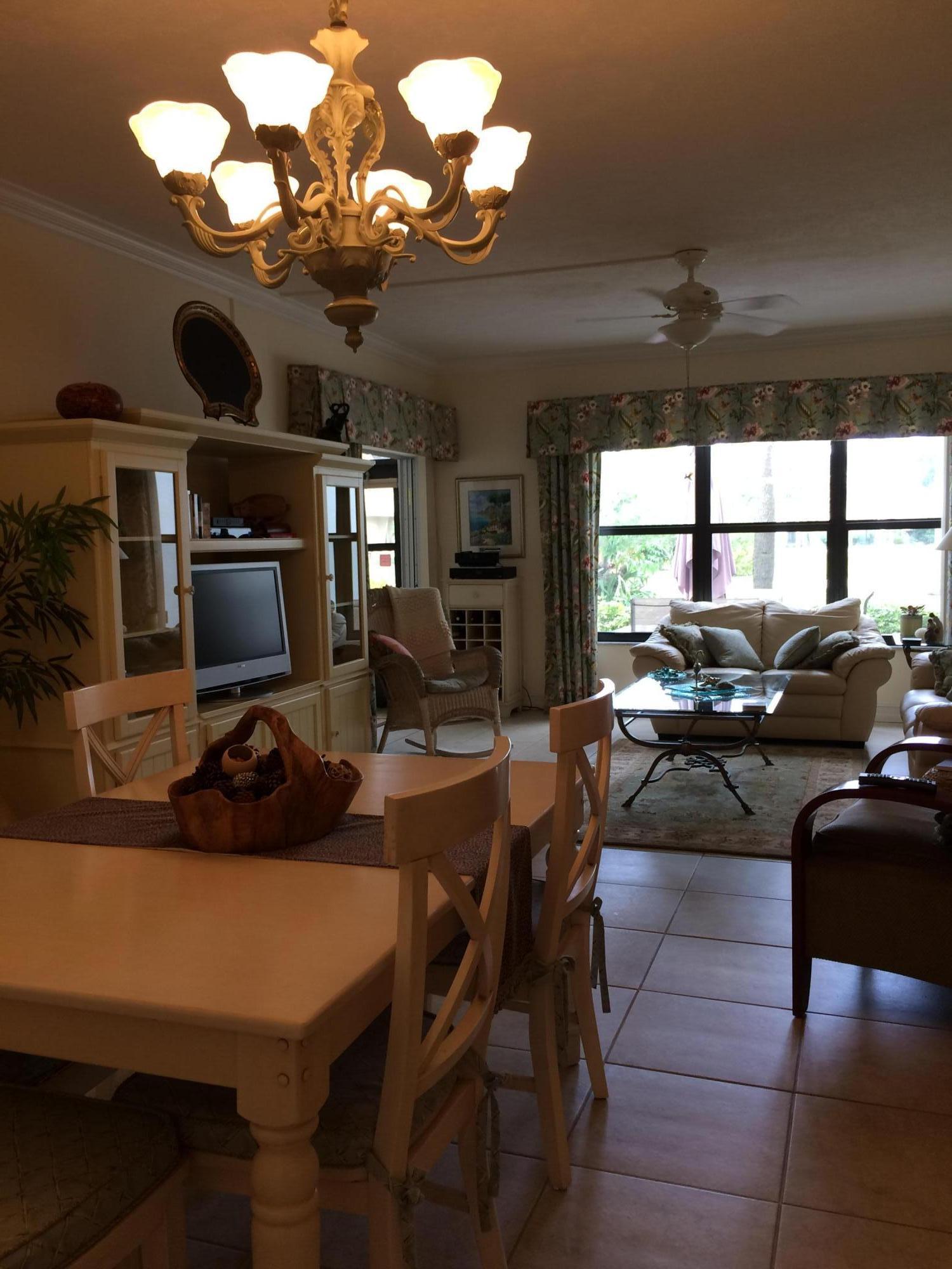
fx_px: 1063
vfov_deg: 61.7
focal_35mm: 29
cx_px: 476
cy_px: 634
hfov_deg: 48.2
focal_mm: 4.15
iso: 50
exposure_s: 1/30
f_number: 2.2
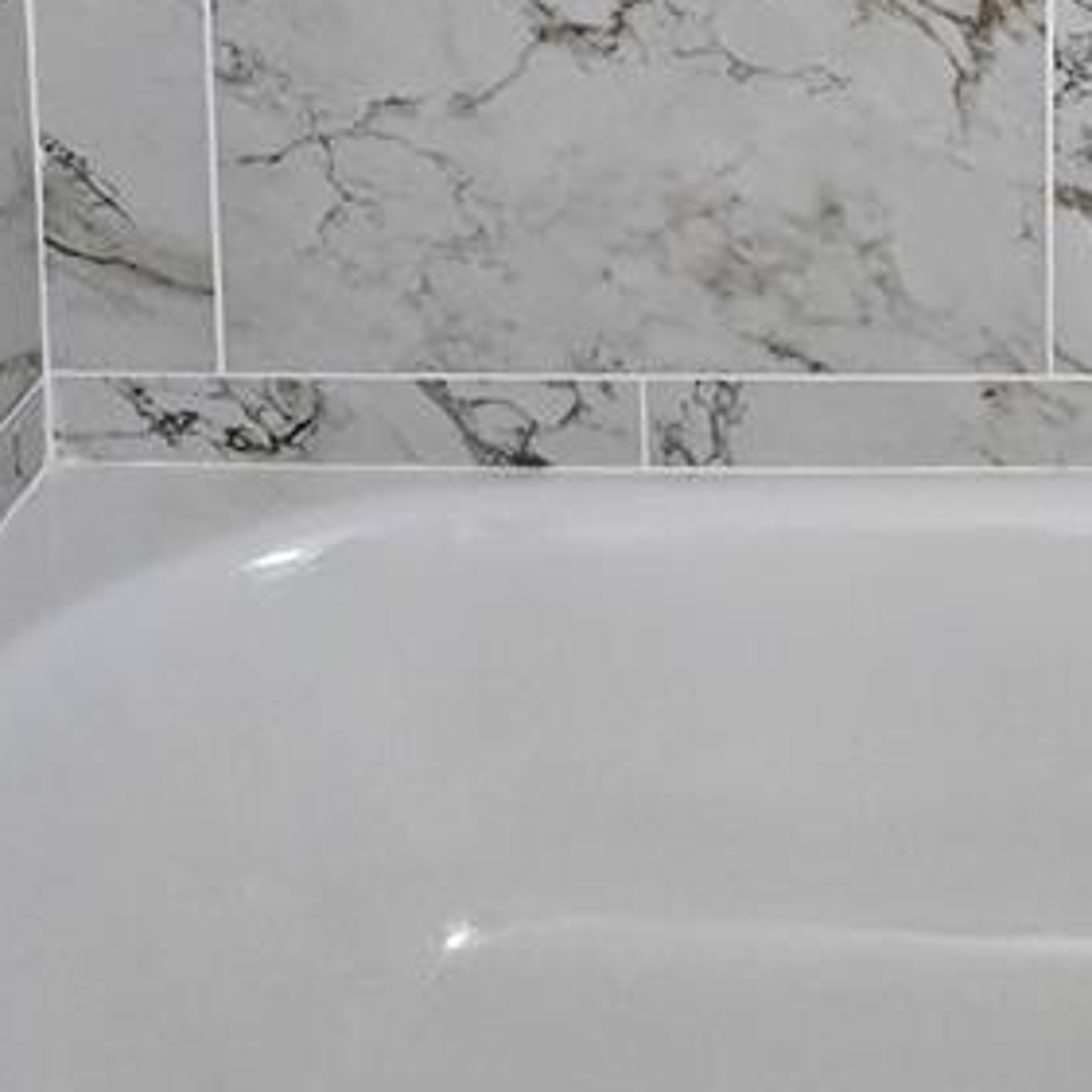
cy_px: -606
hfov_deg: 32.9
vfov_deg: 25.0
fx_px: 1749
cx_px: 983
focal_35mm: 49
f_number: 2.2
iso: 200
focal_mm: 2.2
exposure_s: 1/60
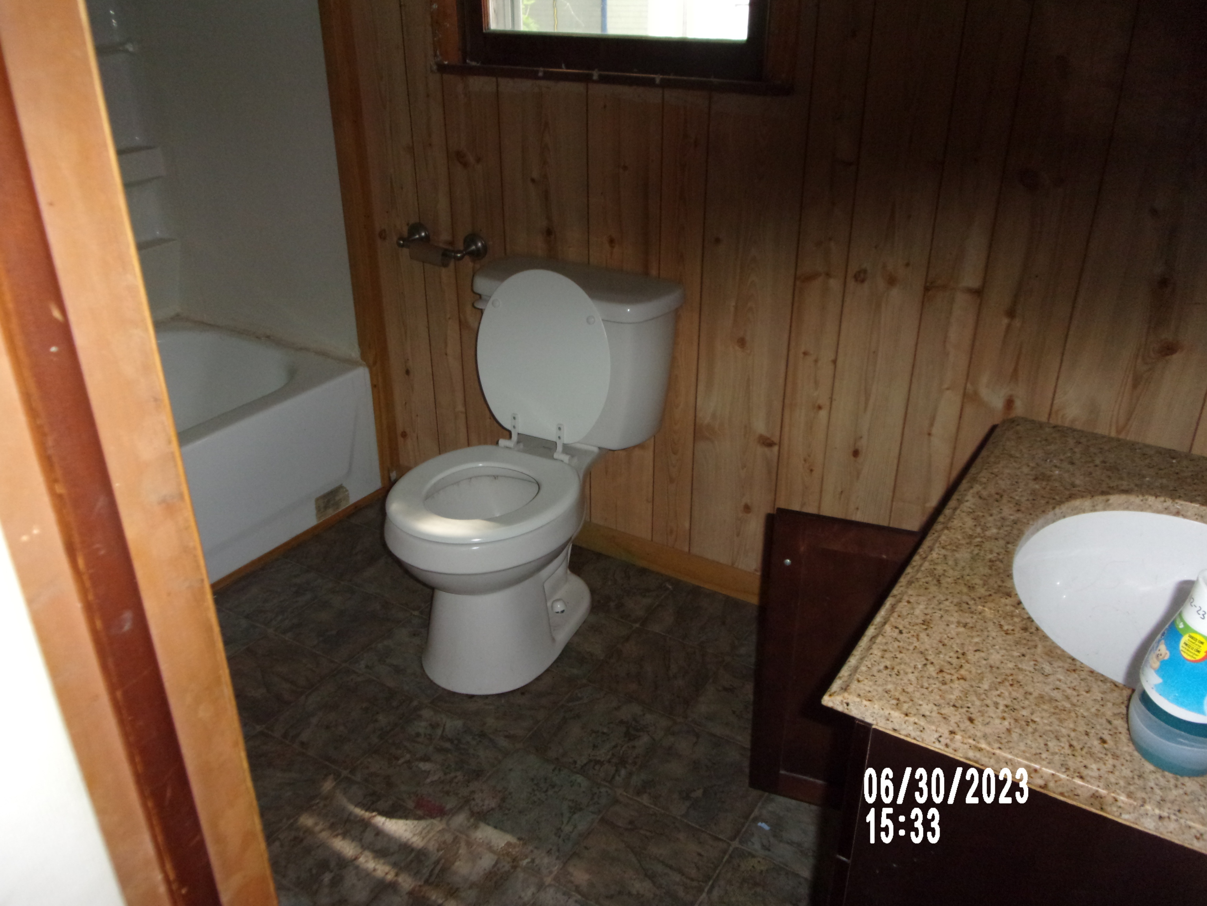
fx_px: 976
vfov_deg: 49.7
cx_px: 604
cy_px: 453
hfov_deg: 63.4
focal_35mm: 28
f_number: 3.9
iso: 320
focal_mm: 5.1
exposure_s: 1/34
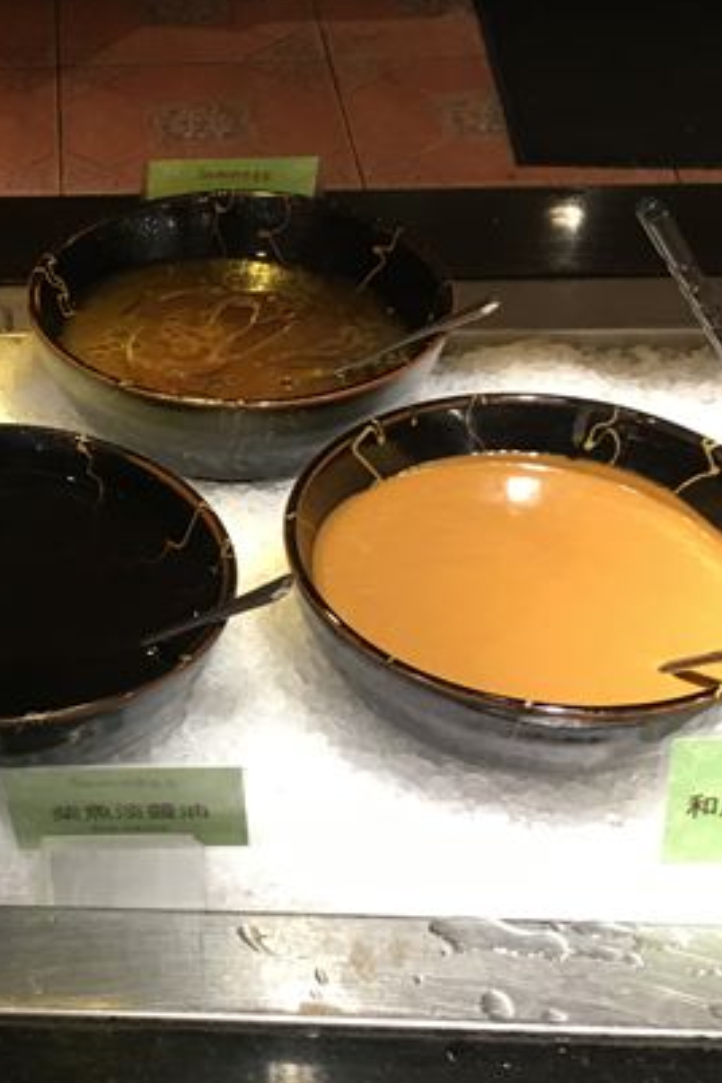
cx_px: -140
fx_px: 1805
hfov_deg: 21.1
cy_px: 574
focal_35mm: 60
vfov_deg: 33.4
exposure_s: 1/15
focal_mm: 4.15
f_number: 2.2
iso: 40
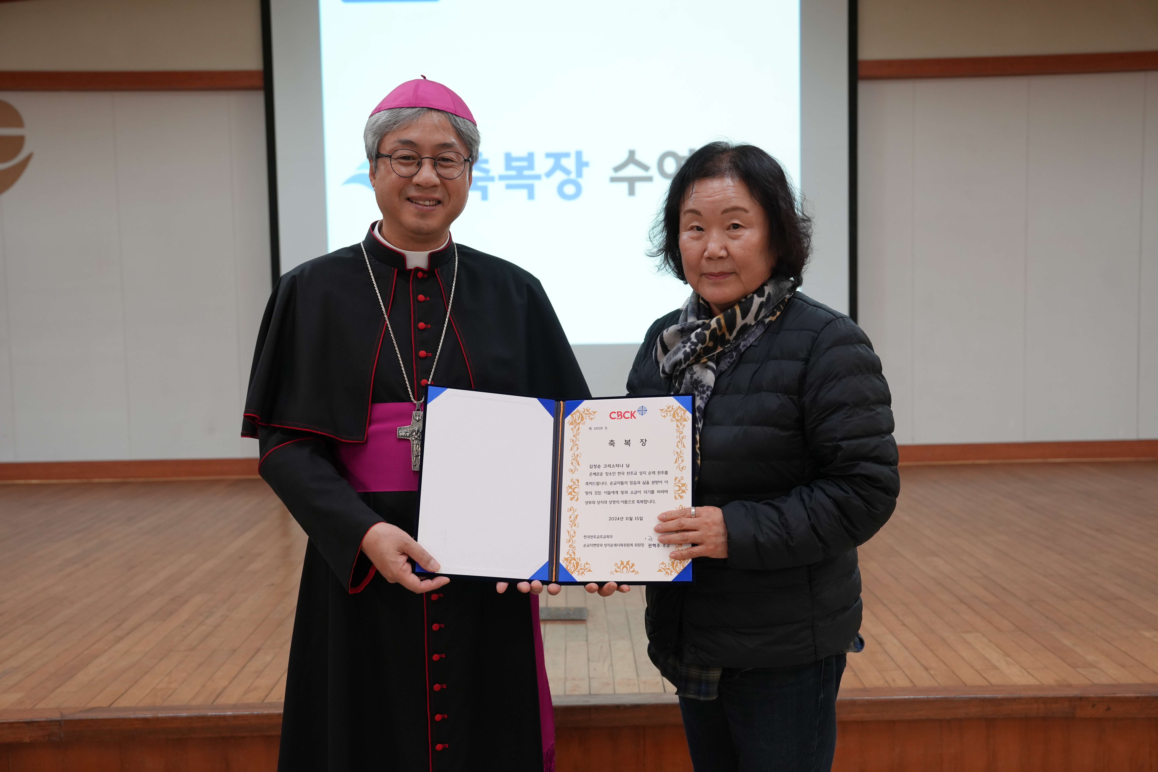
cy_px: 386
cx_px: 579
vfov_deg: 37.9
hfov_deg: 54.4
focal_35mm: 35
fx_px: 1126
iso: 1000
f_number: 4
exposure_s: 1/160
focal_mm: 35
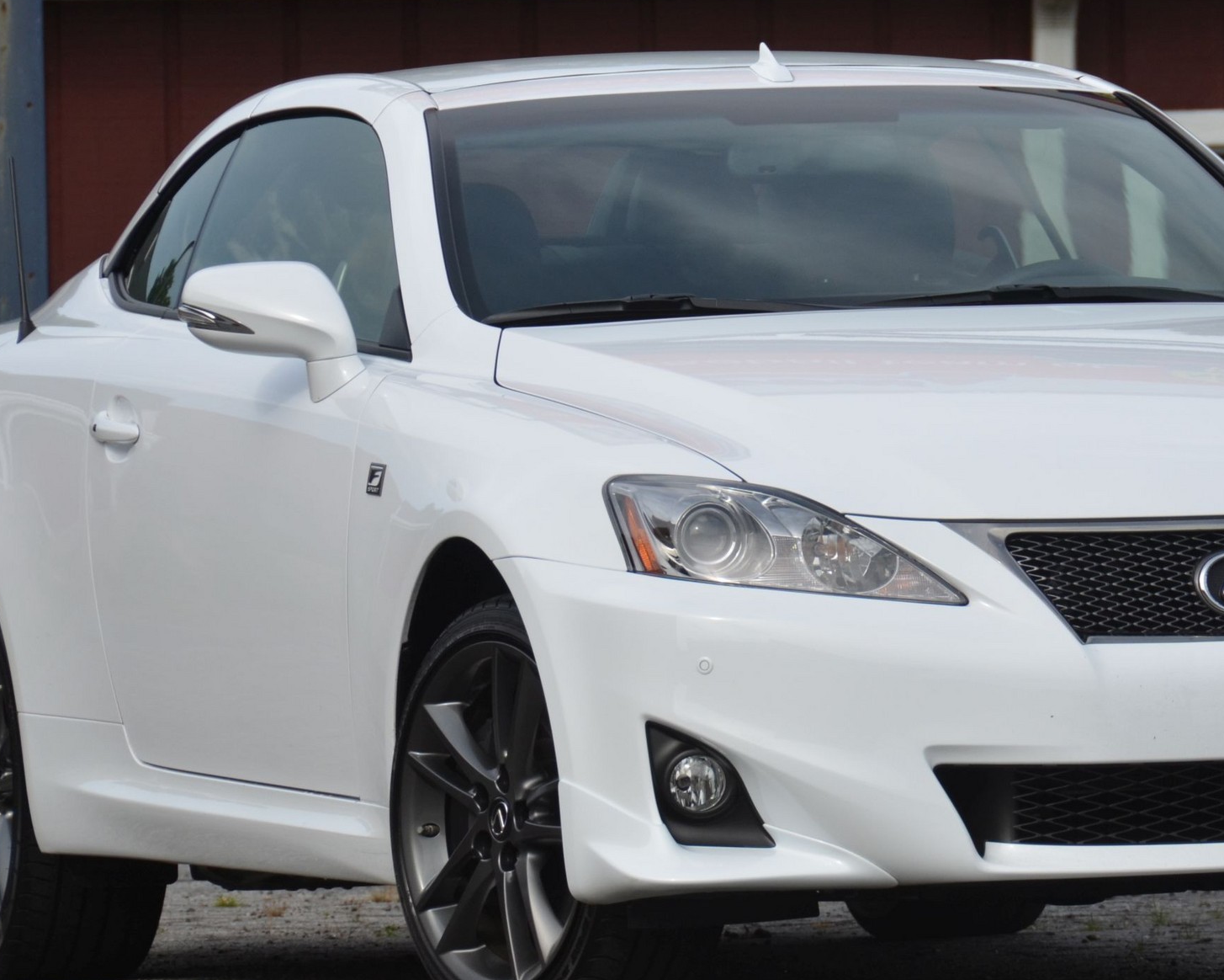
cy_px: 459
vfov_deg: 4.3
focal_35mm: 362
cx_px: 852
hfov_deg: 5.3
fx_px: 13114
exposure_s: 1/1600
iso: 400
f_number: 6.3
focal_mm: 150
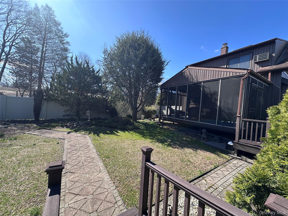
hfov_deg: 102.1
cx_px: 144
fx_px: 116
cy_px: 108
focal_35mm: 14
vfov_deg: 85.7
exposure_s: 1/425
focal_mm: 2.22
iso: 40
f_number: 2.2
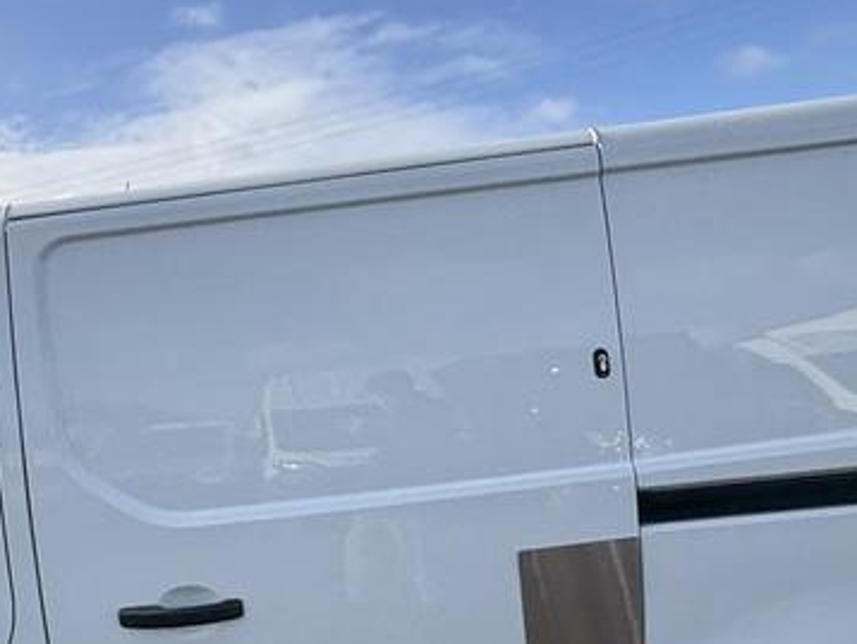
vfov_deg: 40.1
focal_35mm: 35
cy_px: 448
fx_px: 867
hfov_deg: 51.1
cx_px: 254
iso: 50
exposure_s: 1/1506
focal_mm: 2.22
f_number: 2.2
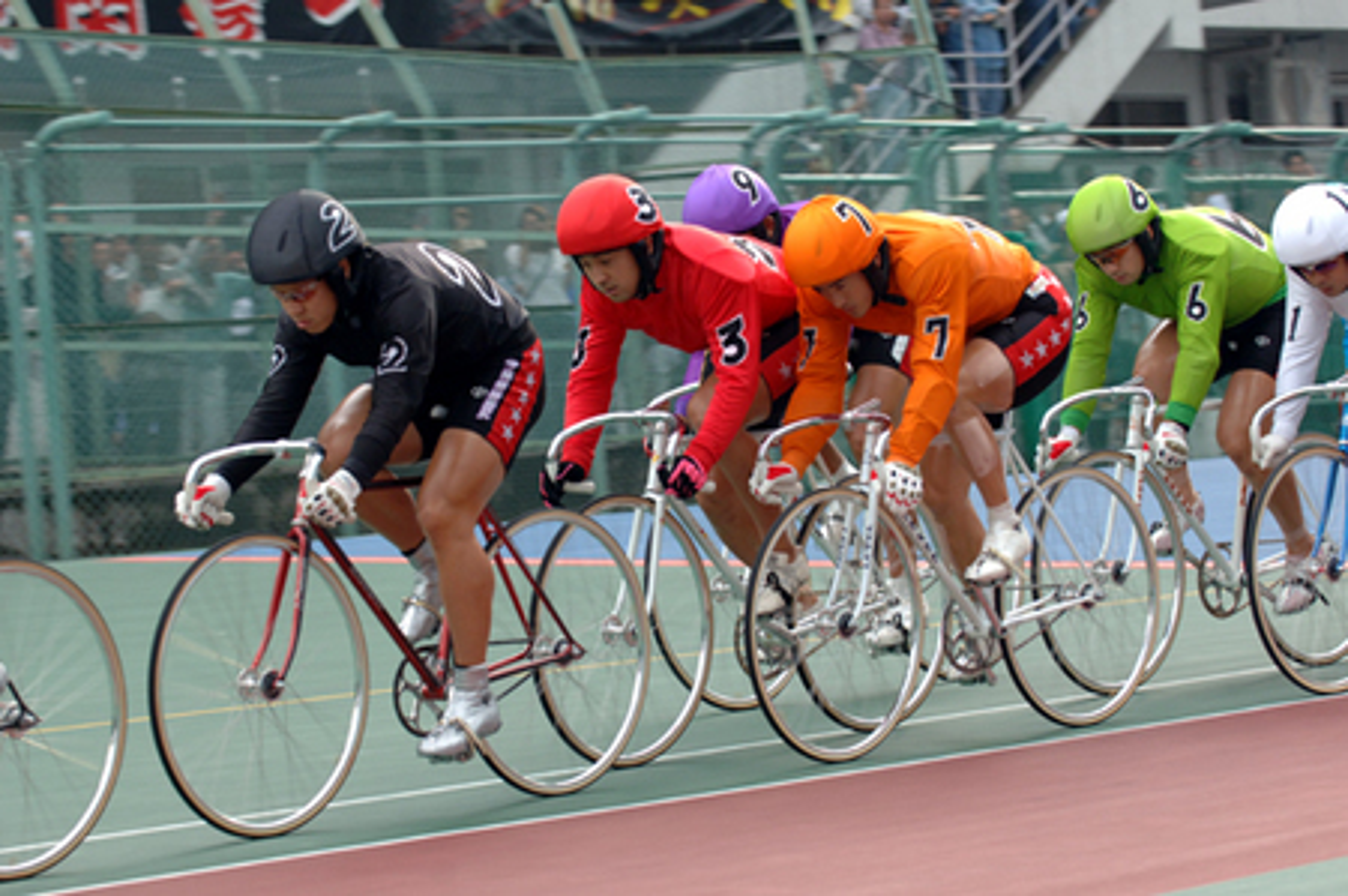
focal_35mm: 142
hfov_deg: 14.4
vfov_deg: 9.6
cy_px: 448
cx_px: 674
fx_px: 5330
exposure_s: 1/320
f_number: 5
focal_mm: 95
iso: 500
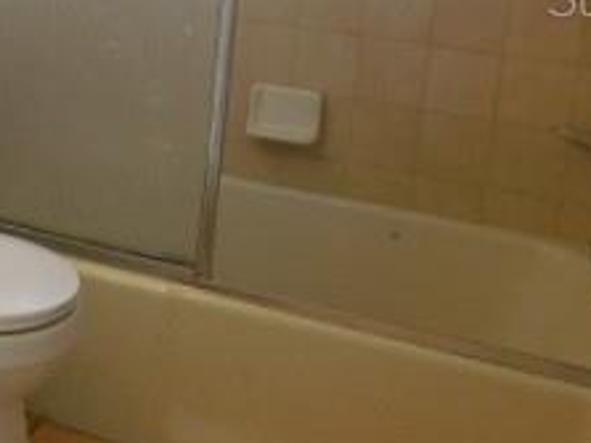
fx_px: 1126
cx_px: -50
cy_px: -5
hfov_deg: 27.1
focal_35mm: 66
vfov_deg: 21.4
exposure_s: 1/30
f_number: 3
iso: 250
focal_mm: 4
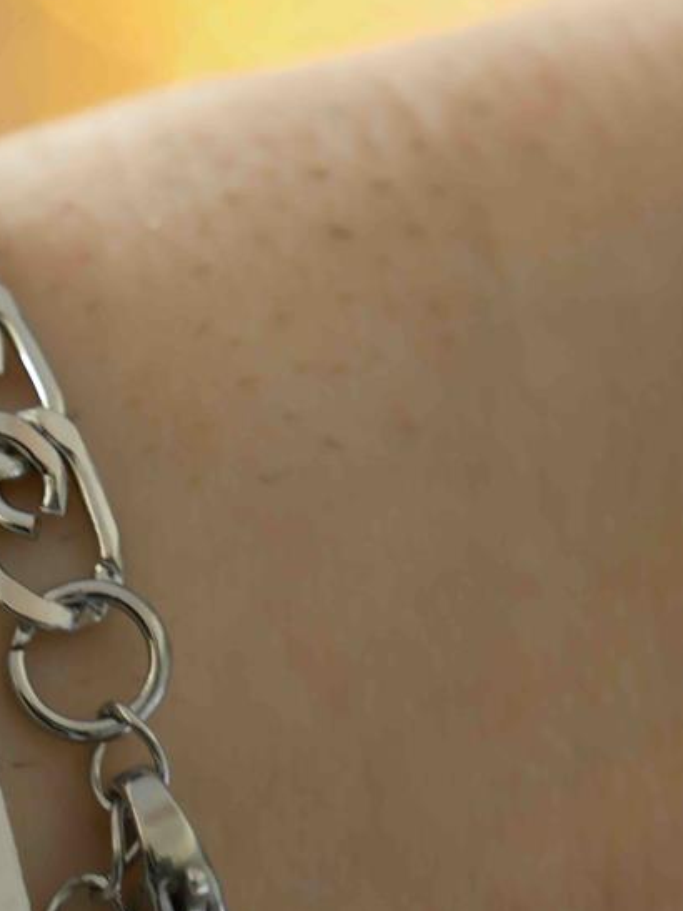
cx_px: 68
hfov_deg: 4.9
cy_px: 879
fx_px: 8001
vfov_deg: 6.5
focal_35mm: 304
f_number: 4
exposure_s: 1/30
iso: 400
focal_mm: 80
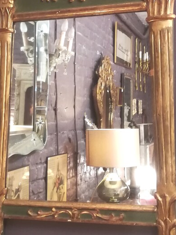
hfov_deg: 24.0
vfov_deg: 31.6
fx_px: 414
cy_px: 97
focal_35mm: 61
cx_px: 85
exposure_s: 1/14.3
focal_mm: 3.83
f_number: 2.2
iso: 500
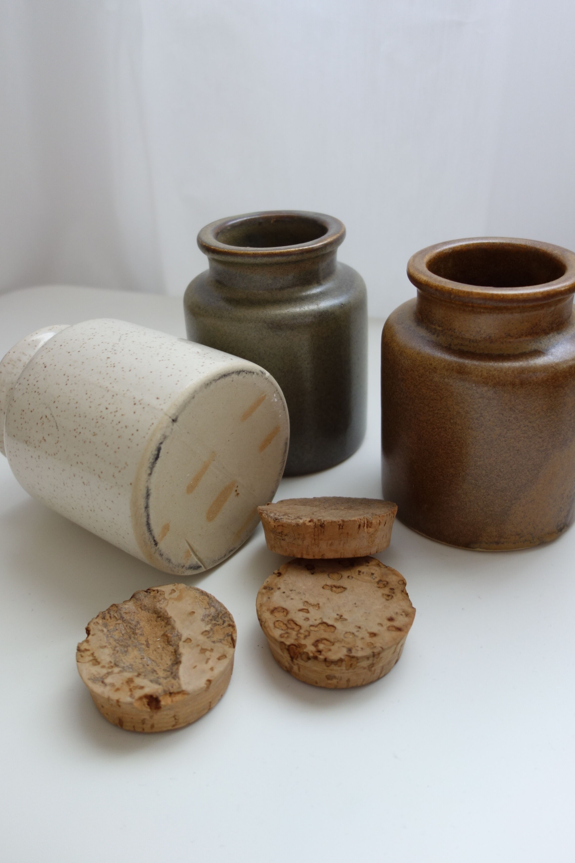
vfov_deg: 58.5
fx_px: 767
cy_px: 379
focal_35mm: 32
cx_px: 287
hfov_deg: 41.1
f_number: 1.8
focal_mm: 10.4
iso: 200
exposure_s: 1/50
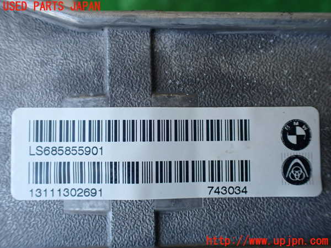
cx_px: 166
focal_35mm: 30
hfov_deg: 60.0
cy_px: 124
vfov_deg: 46.8
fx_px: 287
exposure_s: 1/125
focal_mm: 5.4
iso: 250
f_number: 2.3
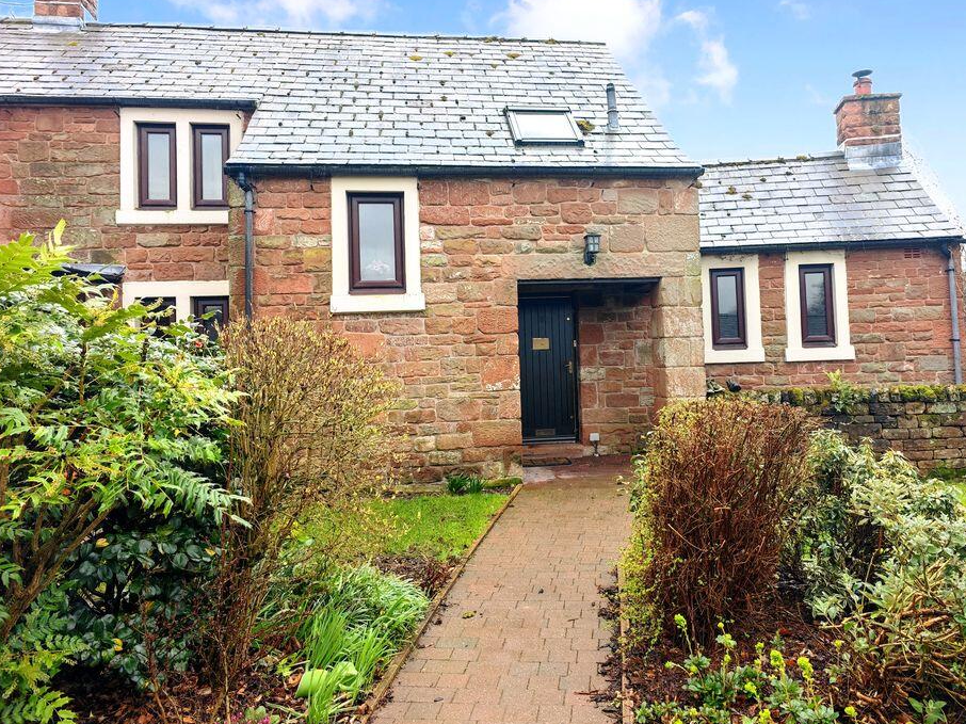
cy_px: 329
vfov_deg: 53.0
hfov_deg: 67.1
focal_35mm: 26
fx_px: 725
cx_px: 537
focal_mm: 8.72
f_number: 2
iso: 160
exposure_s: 1/101
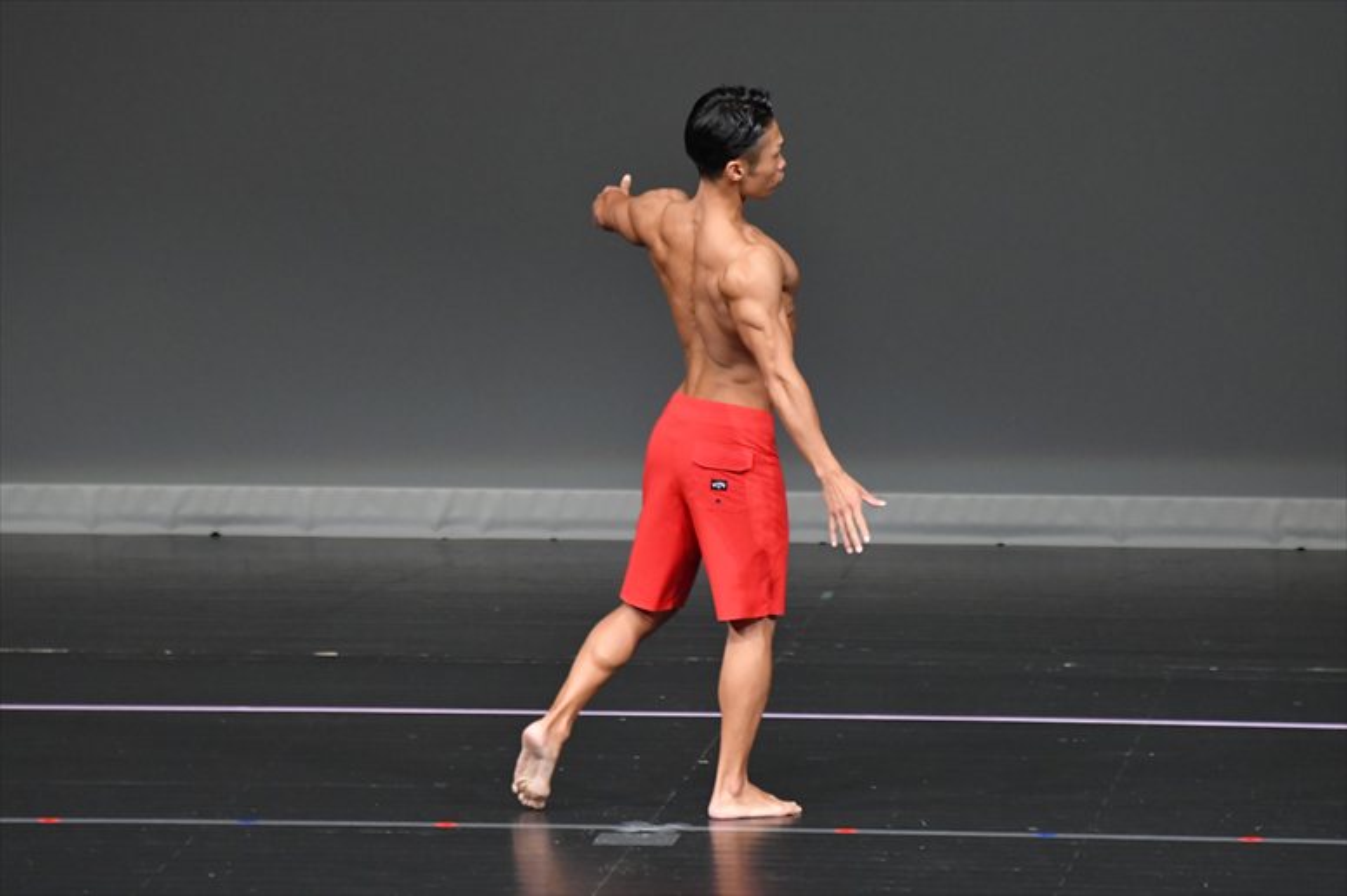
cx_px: 674
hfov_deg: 6.0
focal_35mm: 345
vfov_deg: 4.0
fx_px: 12903
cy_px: 448
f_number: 5.6
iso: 4000
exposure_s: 1/400
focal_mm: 230
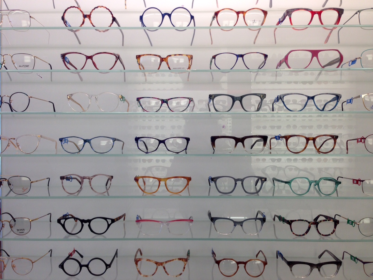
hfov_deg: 55.4
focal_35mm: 33
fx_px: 356
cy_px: 140
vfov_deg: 42.9
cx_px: 186
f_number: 2.4
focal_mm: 4.12
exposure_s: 1/60
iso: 50
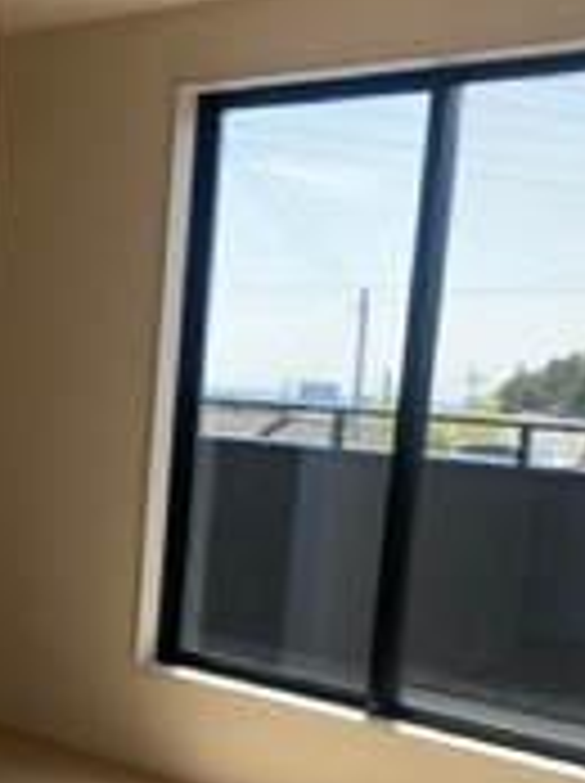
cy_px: 630
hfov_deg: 24.6
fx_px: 1310
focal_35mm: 58
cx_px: 86
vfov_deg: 32.3
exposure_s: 1/430
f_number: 1.8
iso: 20
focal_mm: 3.99
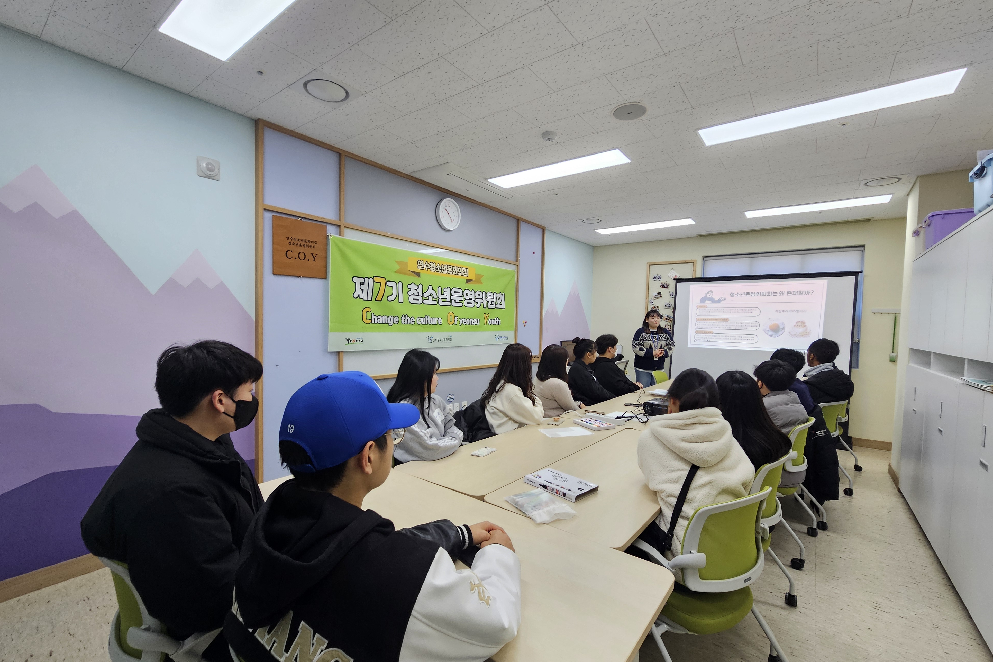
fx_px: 386
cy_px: 336
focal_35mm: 14
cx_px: 500
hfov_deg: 104.3
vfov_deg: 81.2
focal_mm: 2.2
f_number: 2.2
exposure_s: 1/60
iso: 80
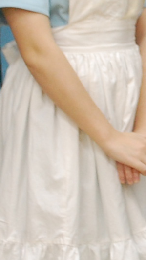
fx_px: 1591
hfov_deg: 5.2
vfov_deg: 9.3
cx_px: 286
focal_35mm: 231
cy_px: 7
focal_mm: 26
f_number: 4.5
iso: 800
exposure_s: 1/25
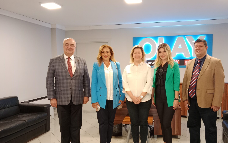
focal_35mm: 33
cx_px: 131
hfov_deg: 57.9
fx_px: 205
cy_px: 80
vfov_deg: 38.3
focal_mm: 3.96
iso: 1488
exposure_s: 1/25
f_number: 1.8
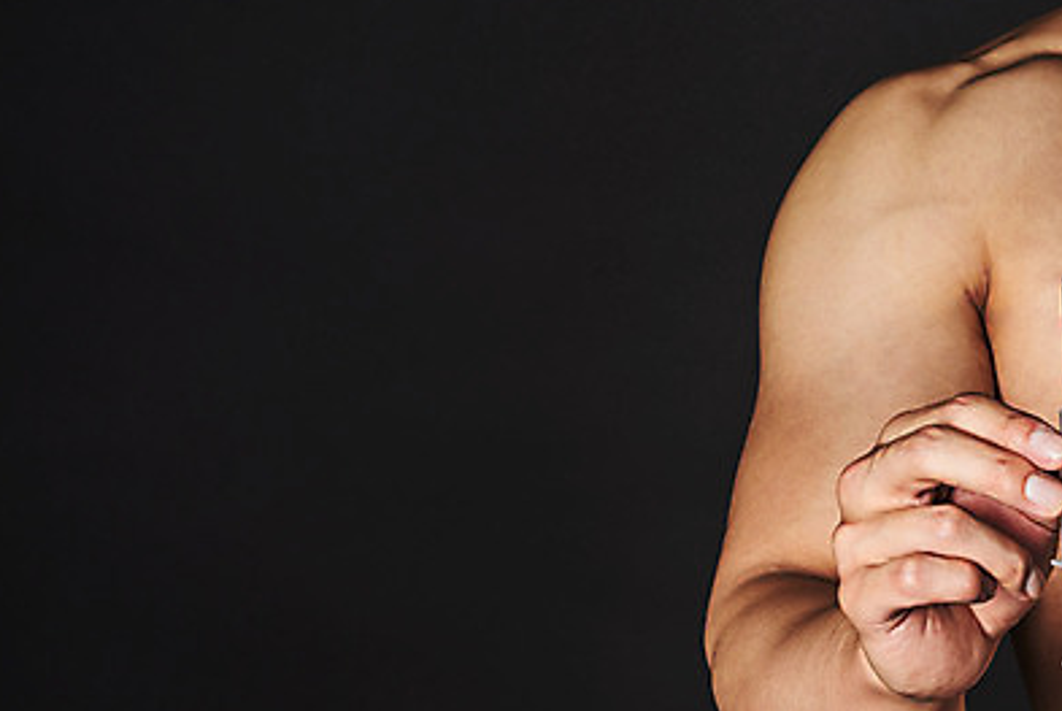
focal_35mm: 160
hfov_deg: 12.8
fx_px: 4725
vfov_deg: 8.6
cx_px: 726
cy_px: 522
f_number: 22
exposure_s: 1/125
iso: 100
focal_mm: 105
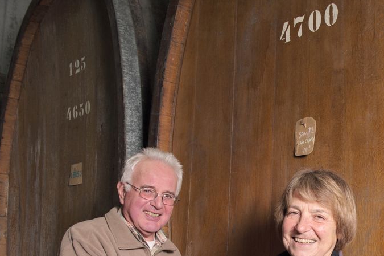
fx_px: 586
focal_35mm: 55
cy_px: 238
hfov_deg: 34.2
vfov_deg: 23.8
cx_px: 346
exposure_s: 1/350
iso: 400
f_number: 5.6
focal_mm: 29
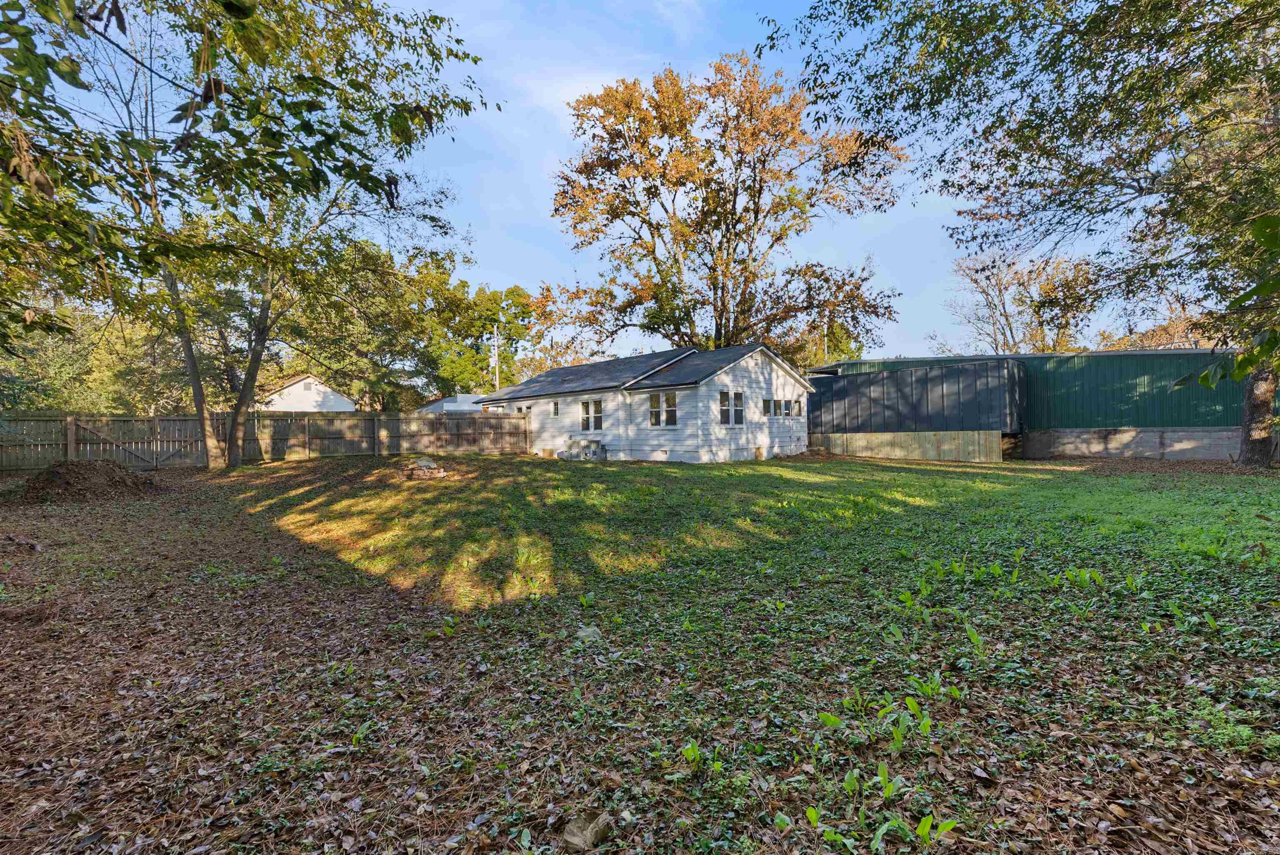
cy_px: 428
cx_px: 640
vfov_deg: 73.8
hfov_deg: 96.7
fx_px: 569
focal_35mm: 16
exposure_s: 1/15
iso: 250
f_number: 9
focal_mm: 16
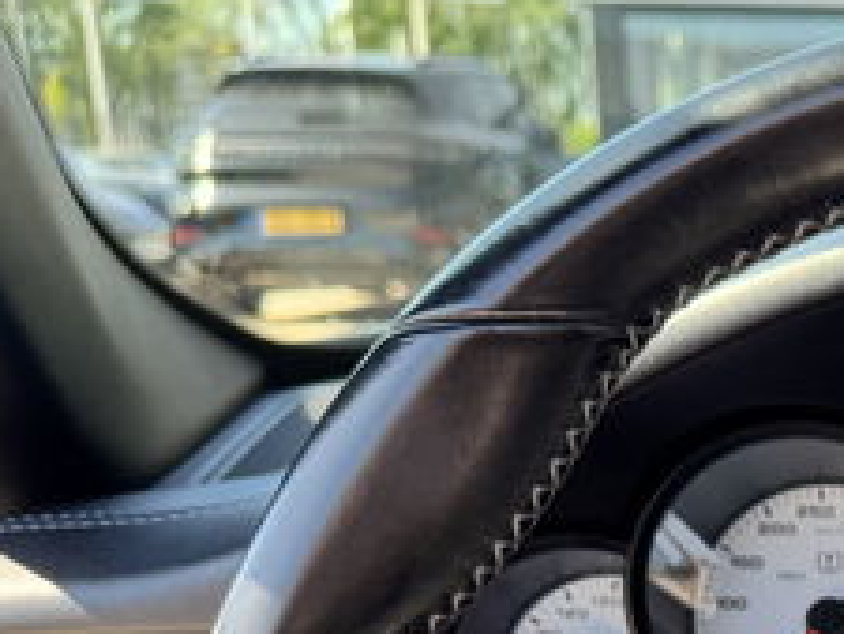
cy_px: 885
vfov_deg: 16.7
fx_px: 2000
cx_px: 1167
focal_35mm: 82
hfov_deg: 21.1
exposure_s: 1/304
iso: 80
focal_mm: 6.76
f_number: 1.78
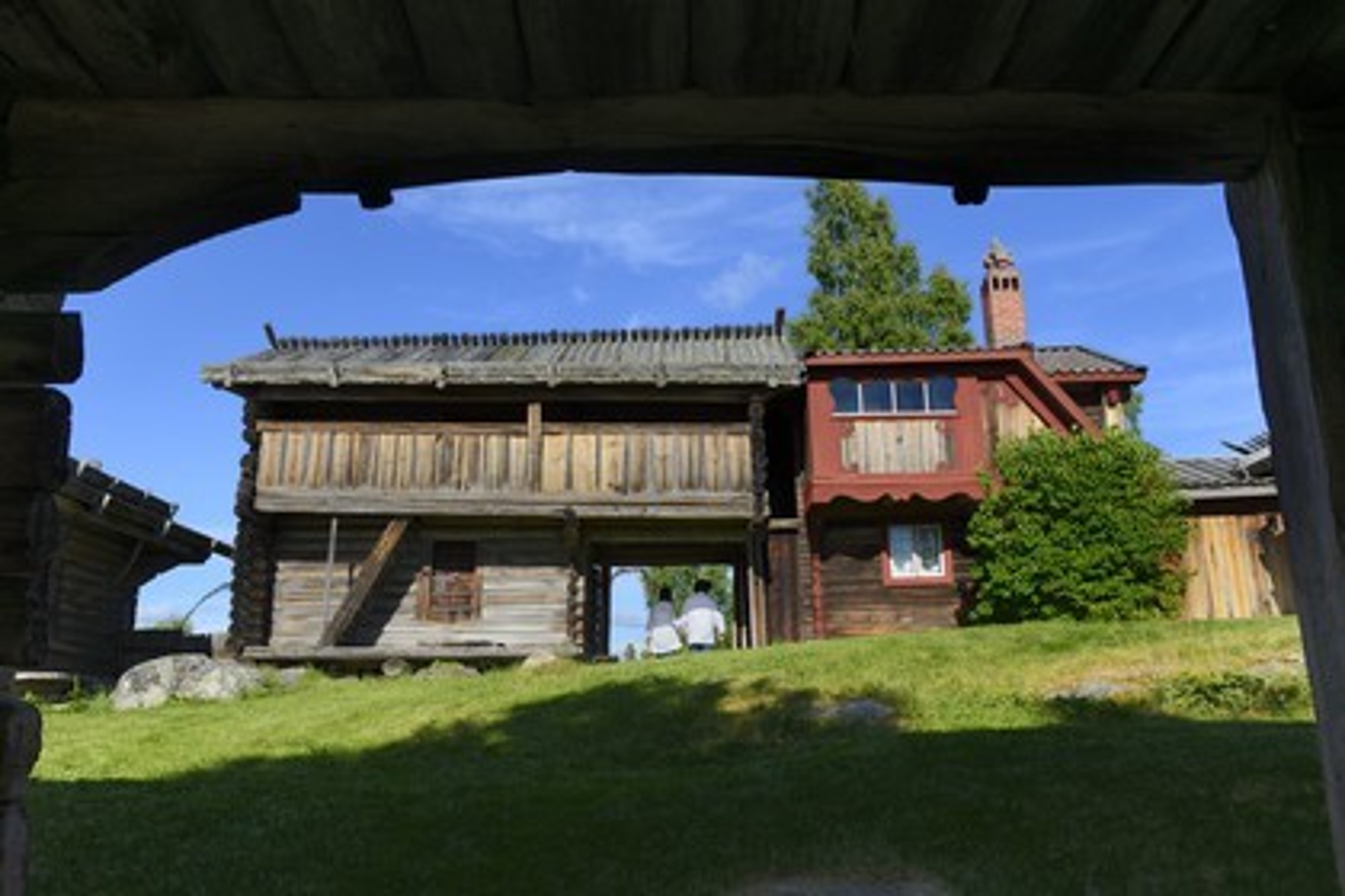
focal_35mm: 31
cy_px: 448
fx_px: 1158
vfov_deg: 42.3
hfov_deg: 60.3
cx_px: 672
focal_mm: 31
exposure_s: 1/250
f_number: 10
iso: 200
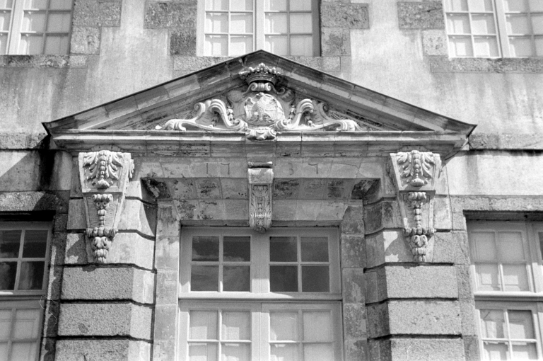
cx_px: 272
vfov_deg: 8.7
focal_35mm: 158
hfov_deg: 13.1
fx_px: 2373
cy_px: 180
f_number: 7.1
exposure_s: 1/30
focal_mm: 105
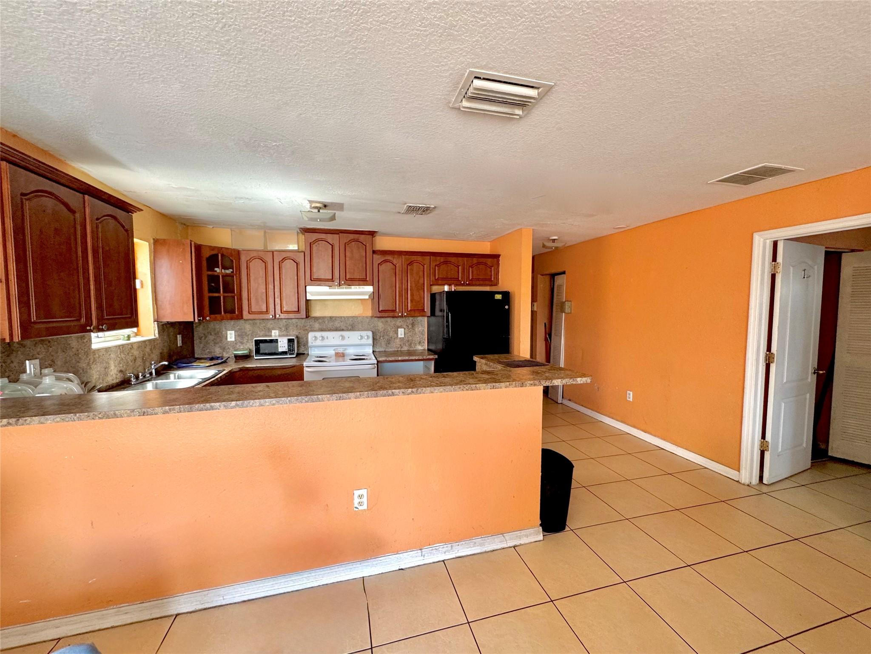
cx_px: 436
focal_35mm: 14
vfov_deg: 85.7
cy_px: 327
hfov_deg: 102.1
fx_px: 352
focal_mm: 2.22
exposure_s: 1/99
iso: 160
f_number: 2.2
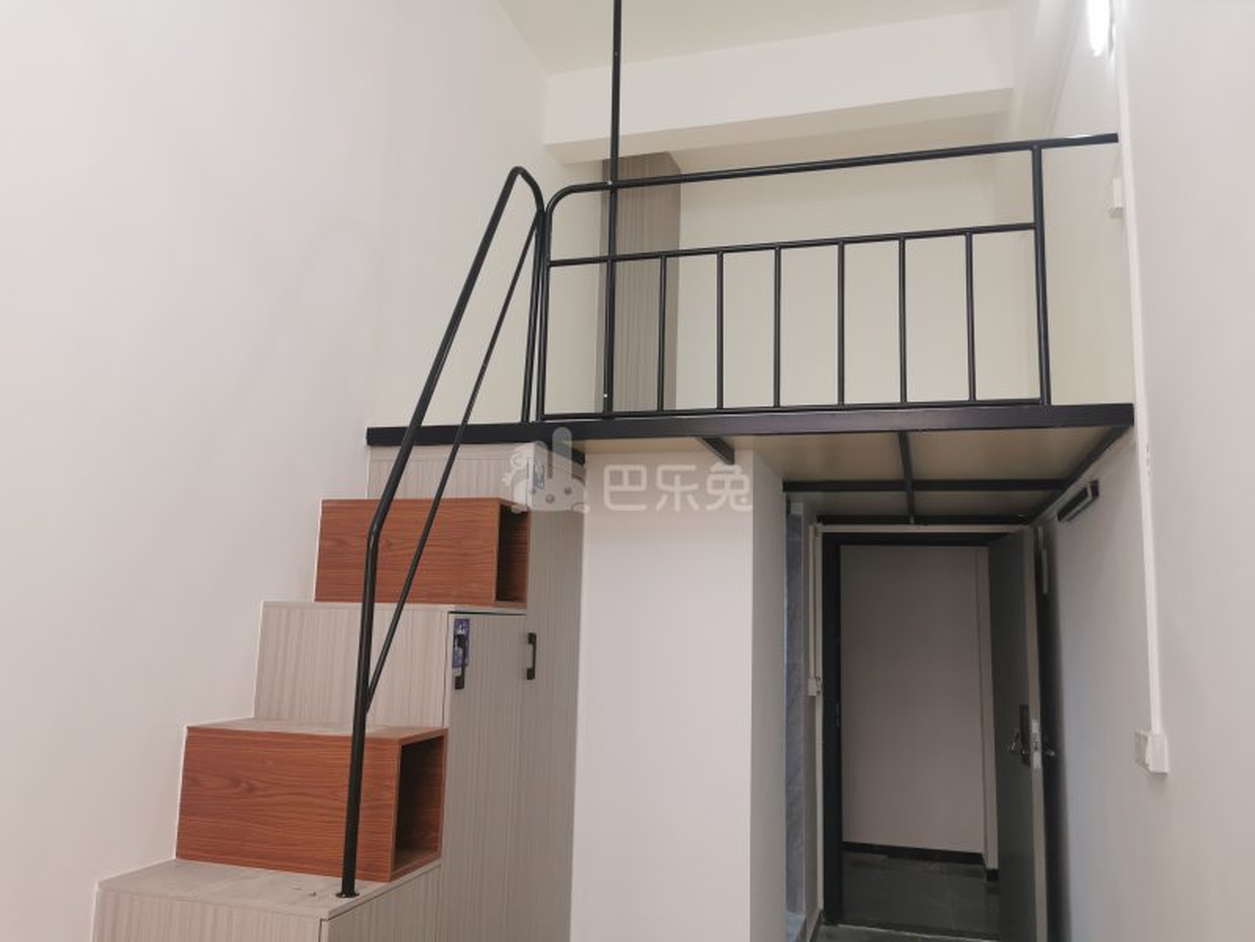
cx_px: 628
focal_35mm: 27
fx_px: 979
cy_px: 471
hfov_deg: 65.3
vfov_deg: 51.4
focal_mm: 5.56
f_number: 1.6
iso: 125
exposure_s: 1/100
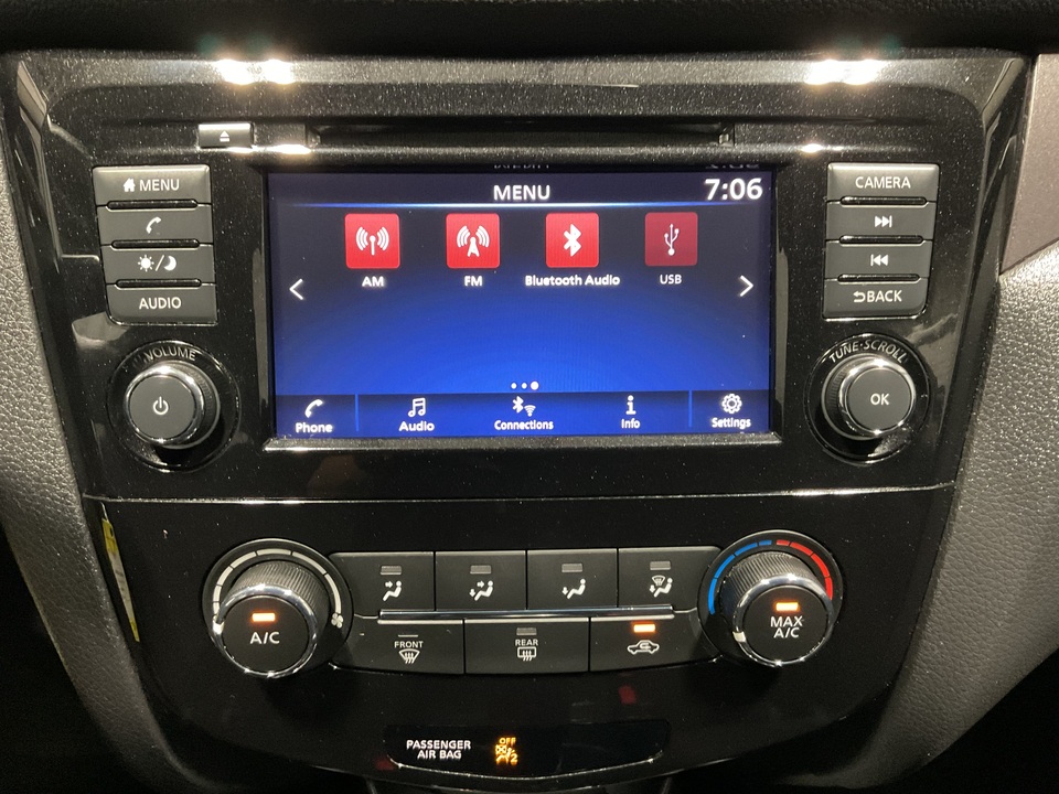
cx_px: 530
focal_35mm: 29
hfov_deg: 61.7
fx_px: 887
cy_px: 397
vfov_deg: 48.2
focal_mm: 3
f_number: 1.8
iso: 400
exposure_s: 1/25
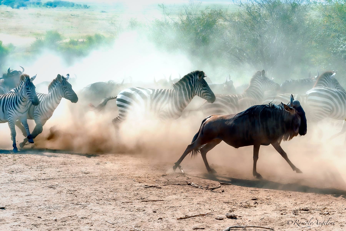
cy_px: 116
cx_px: 173
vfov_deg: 19.5
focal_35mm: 70
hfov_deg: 28.8
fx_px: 673
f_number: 11
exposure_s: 1/800
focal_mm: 70
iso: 400
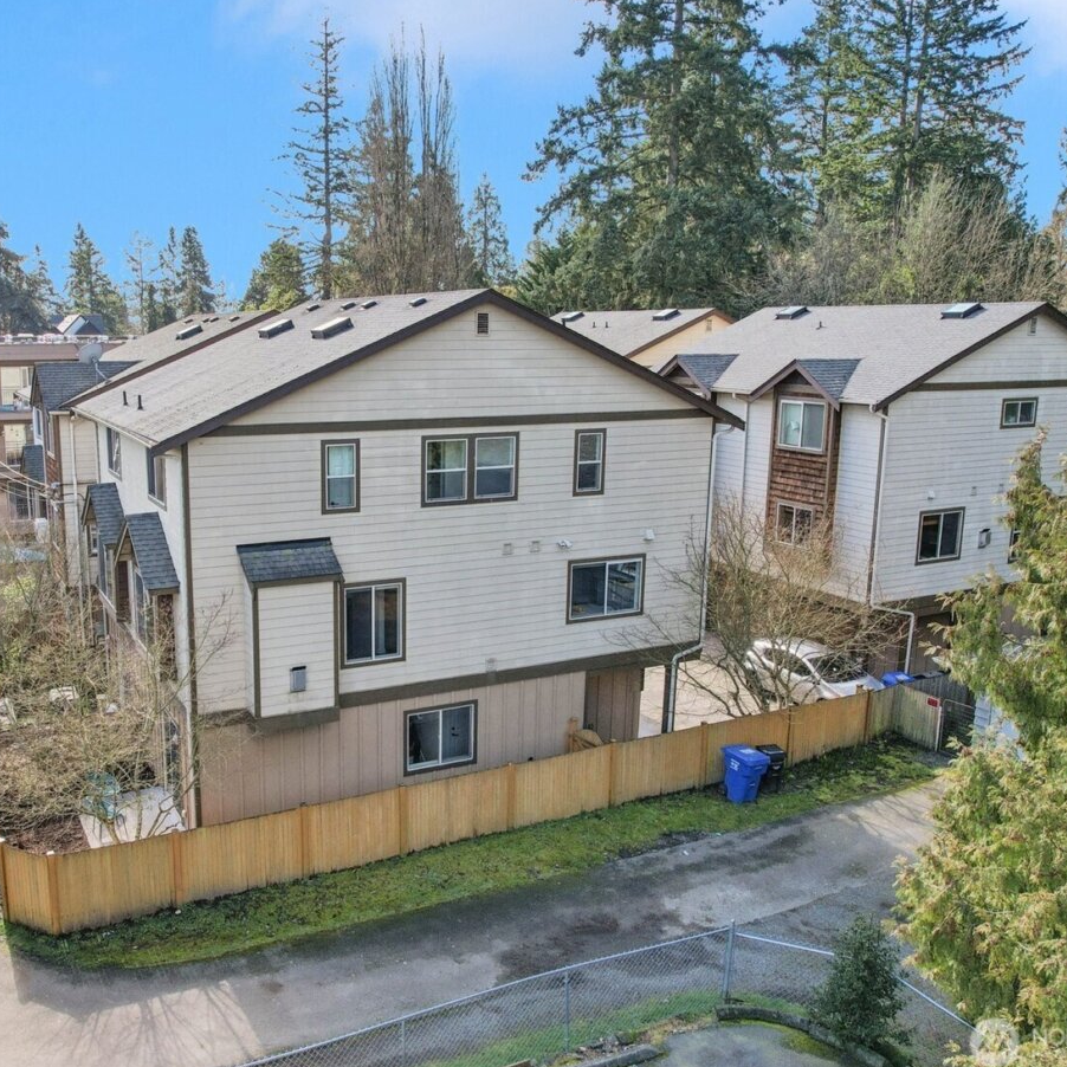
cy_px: 528
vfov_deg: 55.6
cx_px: 380
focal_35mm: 29
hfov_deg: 54.8
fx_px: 1011
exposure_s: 1/640
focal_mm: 8.4
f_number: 2.8
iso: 110
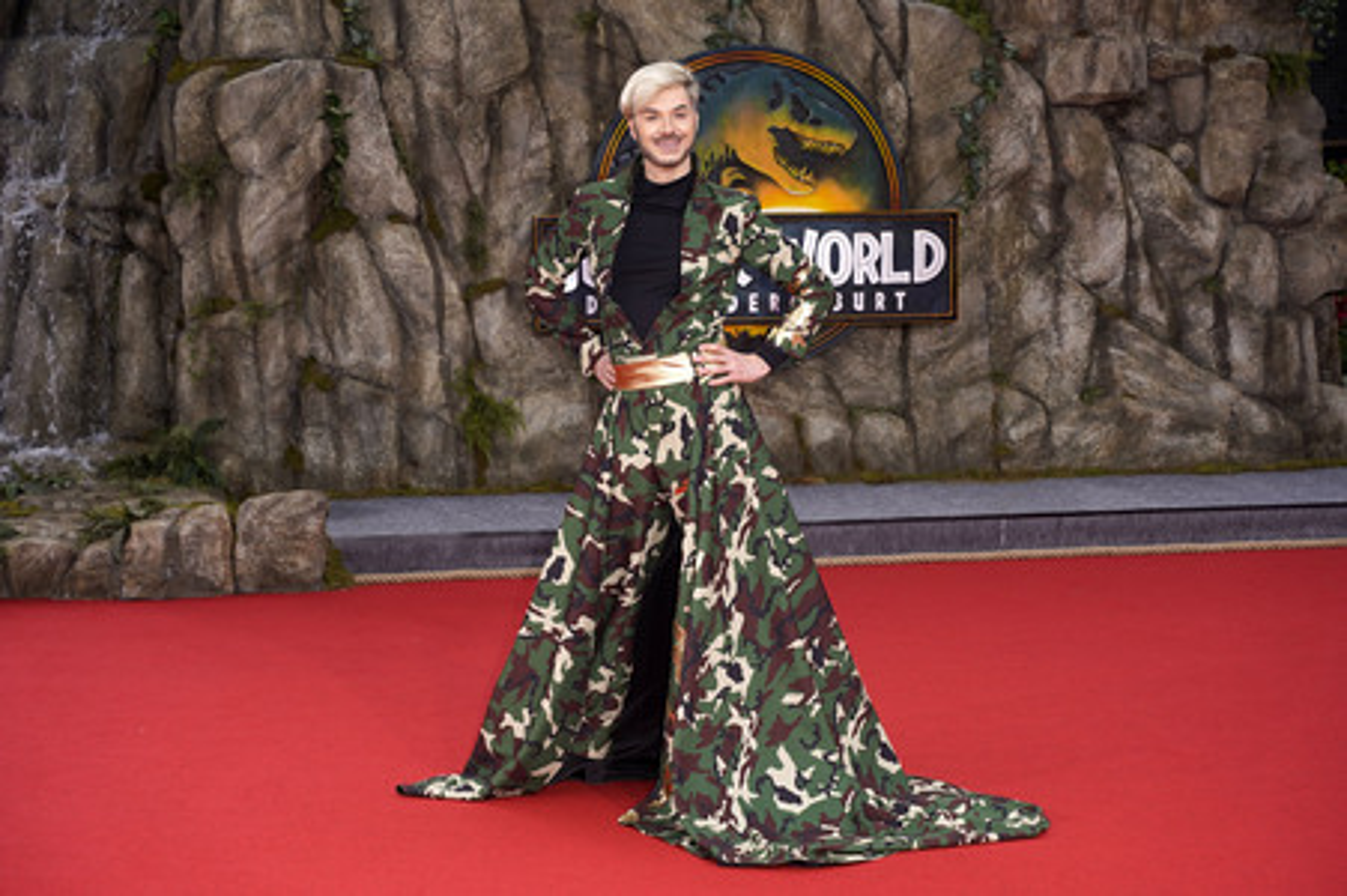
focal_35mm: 68
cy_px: 448
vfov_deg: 20.0
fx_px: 2542
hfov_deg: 29.7
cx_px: 674
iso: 100
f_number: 5.6
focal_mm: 68
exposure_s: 1/160
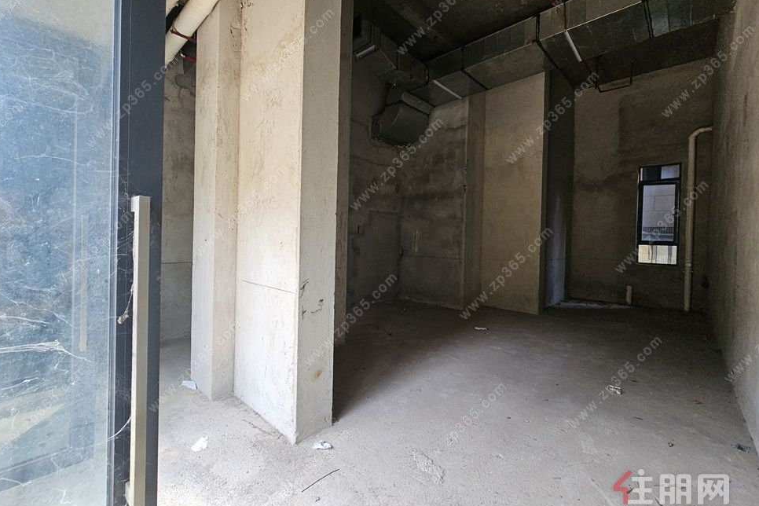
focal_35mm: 14
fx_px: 295
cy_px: 239
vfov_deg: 81.1
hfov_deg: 104.2
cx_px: 369
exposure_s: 1/359
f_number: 2.2
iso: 320
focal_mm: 2.2
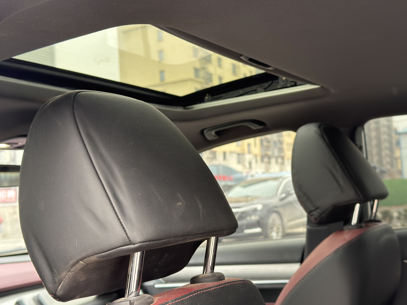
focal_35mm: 45
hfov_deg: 42.1
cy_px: 152
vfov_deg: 32.2
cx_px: 204
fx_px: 529
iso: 100
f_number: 1.78
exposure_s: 1/63
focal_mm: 6.76
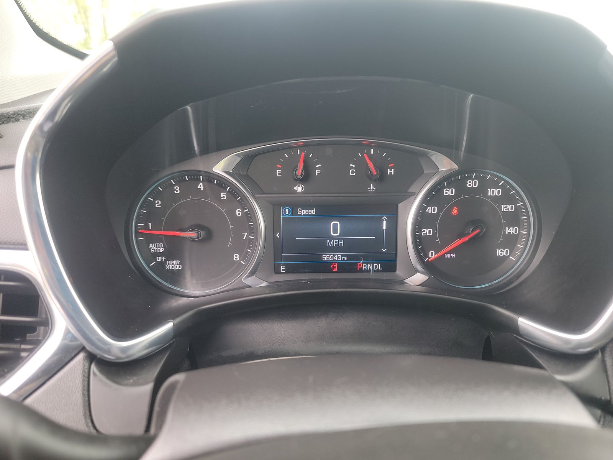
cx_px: 306
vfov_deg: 56.8
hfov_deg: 71.6
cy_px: 230
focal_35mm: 24
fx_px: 425
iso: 152
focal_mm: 6.7
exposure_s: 1/59
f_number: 1.8
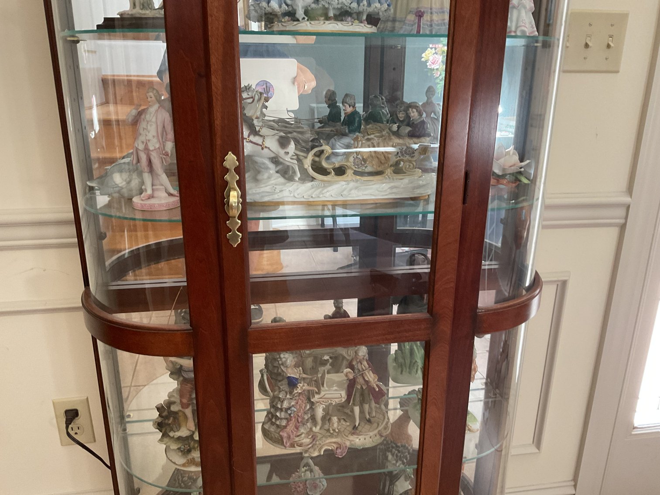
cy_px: 248
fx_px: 553
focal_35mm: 29
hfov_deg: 61.7
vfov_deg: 48.2
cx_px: 330
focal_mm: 3
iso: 200
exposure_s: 1/60
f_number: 1.8
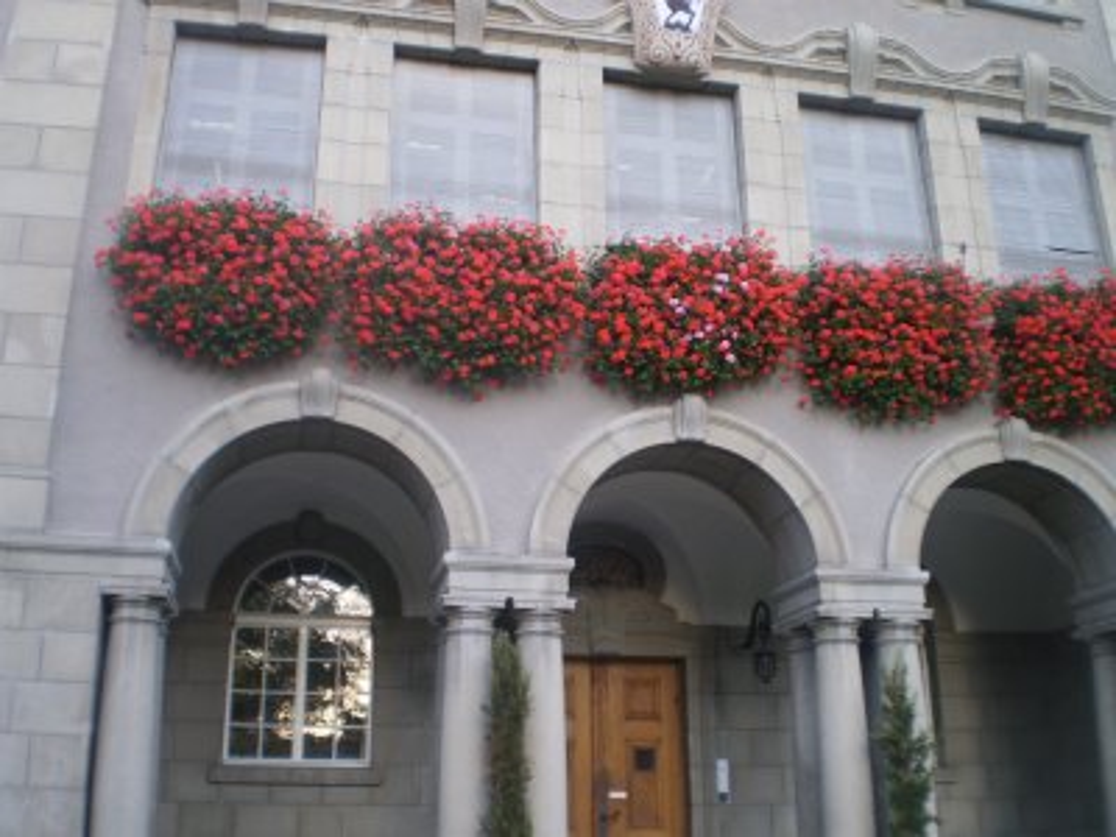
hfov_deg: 51.4
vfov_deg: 39.7
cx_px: 558
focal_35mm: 36
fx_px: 1161
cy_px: 418
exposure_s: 1/40
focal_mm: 6.3
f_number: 3.1
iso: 64
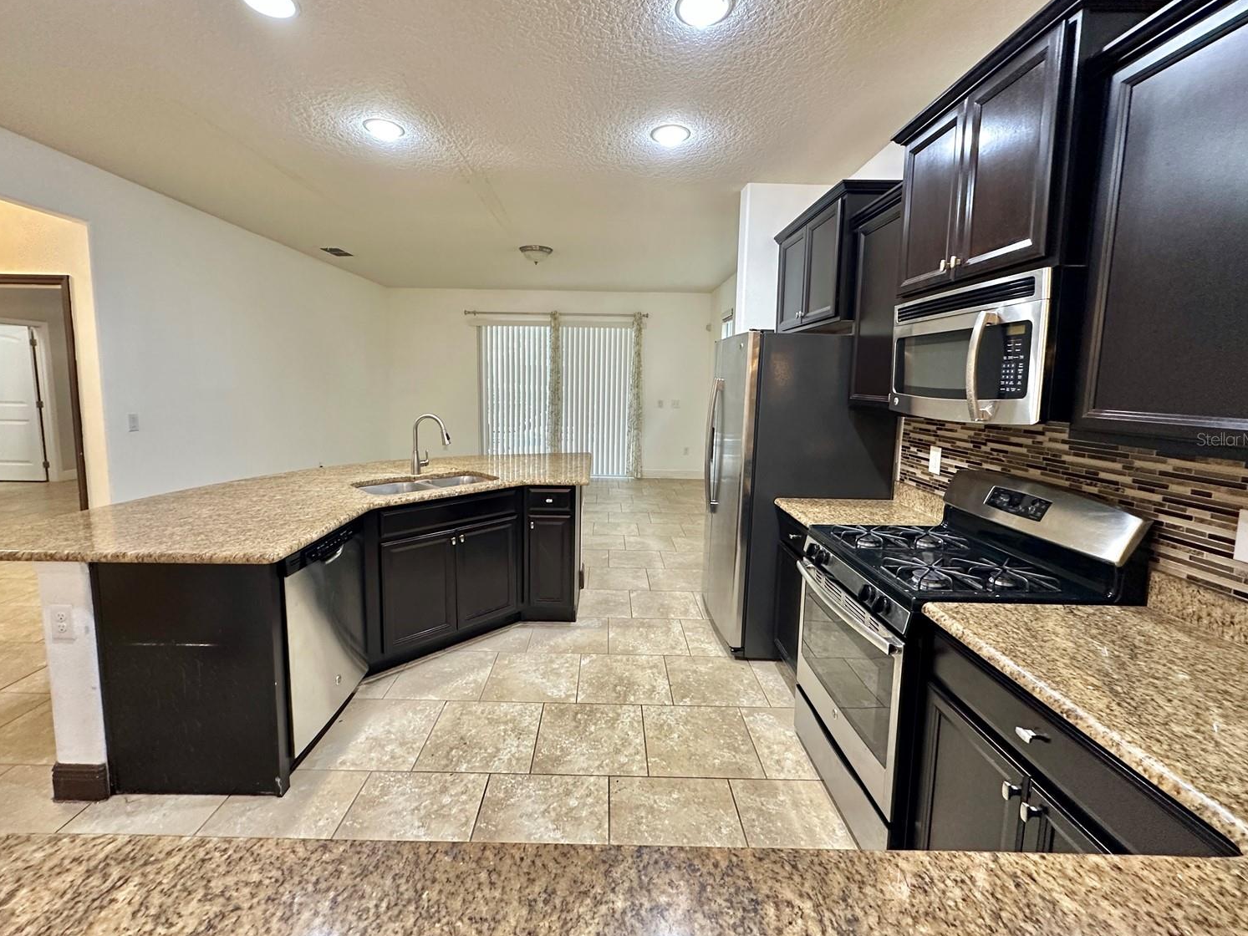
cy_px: 439
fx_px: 541
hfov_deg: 98.1
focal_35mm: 15
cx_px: 607
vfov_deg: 81.7
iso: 320
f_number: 2.2
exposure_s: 1/60
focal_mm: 2.22
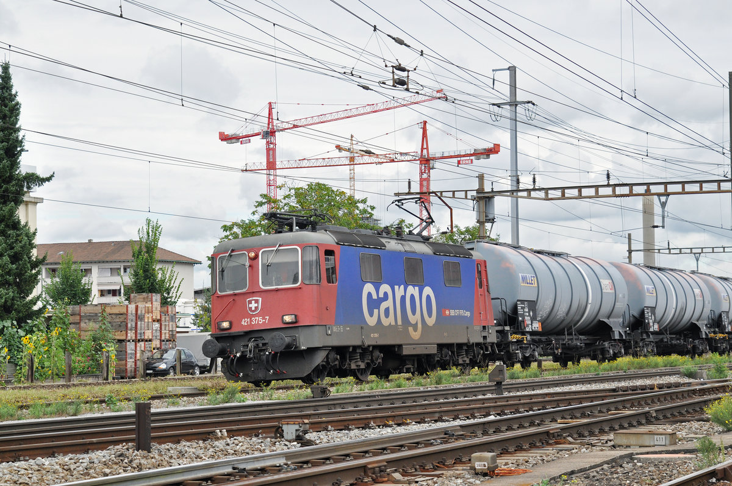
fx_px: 1767
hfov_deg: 23.4
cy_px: 243
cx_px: 366
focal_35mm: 87
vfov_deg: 15.7
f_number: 5.6
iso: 400
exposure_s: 1/1000
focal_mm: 58
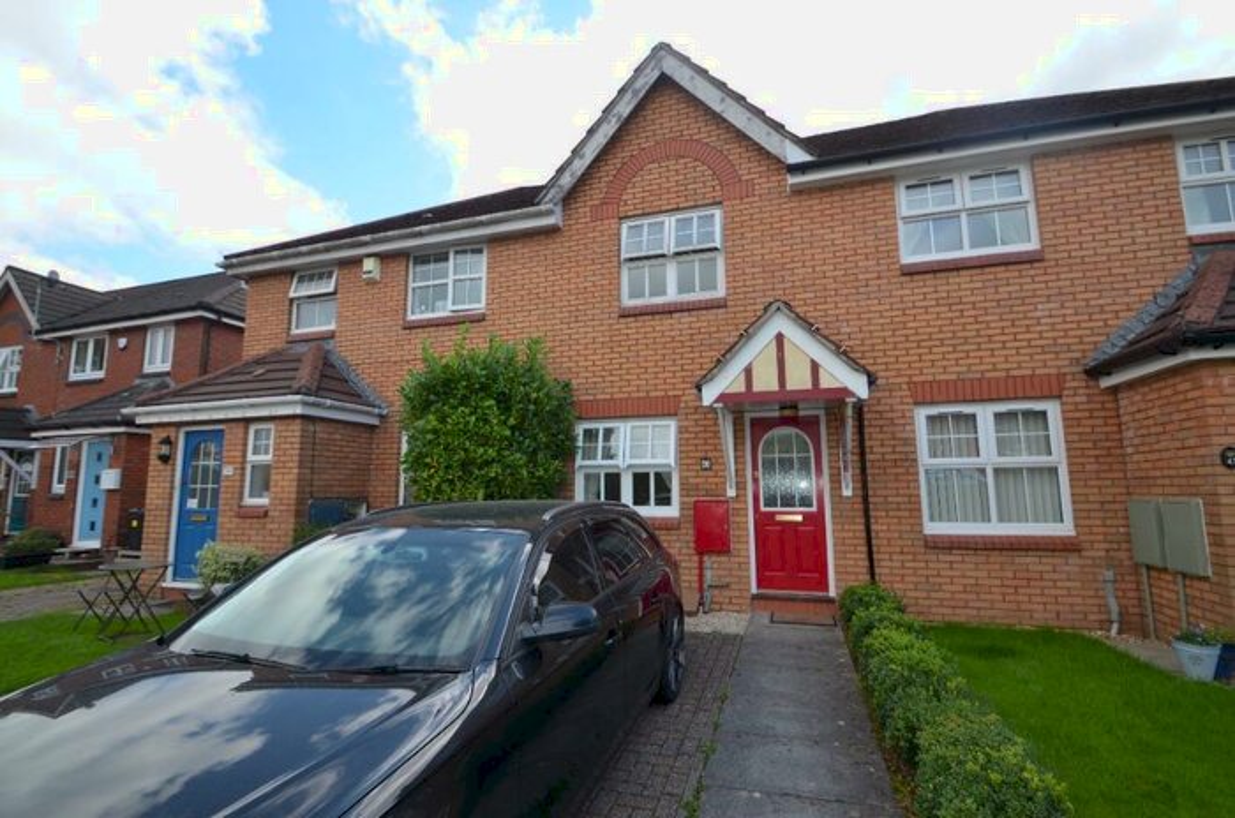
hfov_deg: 100.5
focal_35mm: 15
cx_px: 618
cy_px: 409
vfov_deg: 77.1
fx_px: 514
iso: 100
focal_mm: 10
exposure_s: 1/200
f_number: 5.6
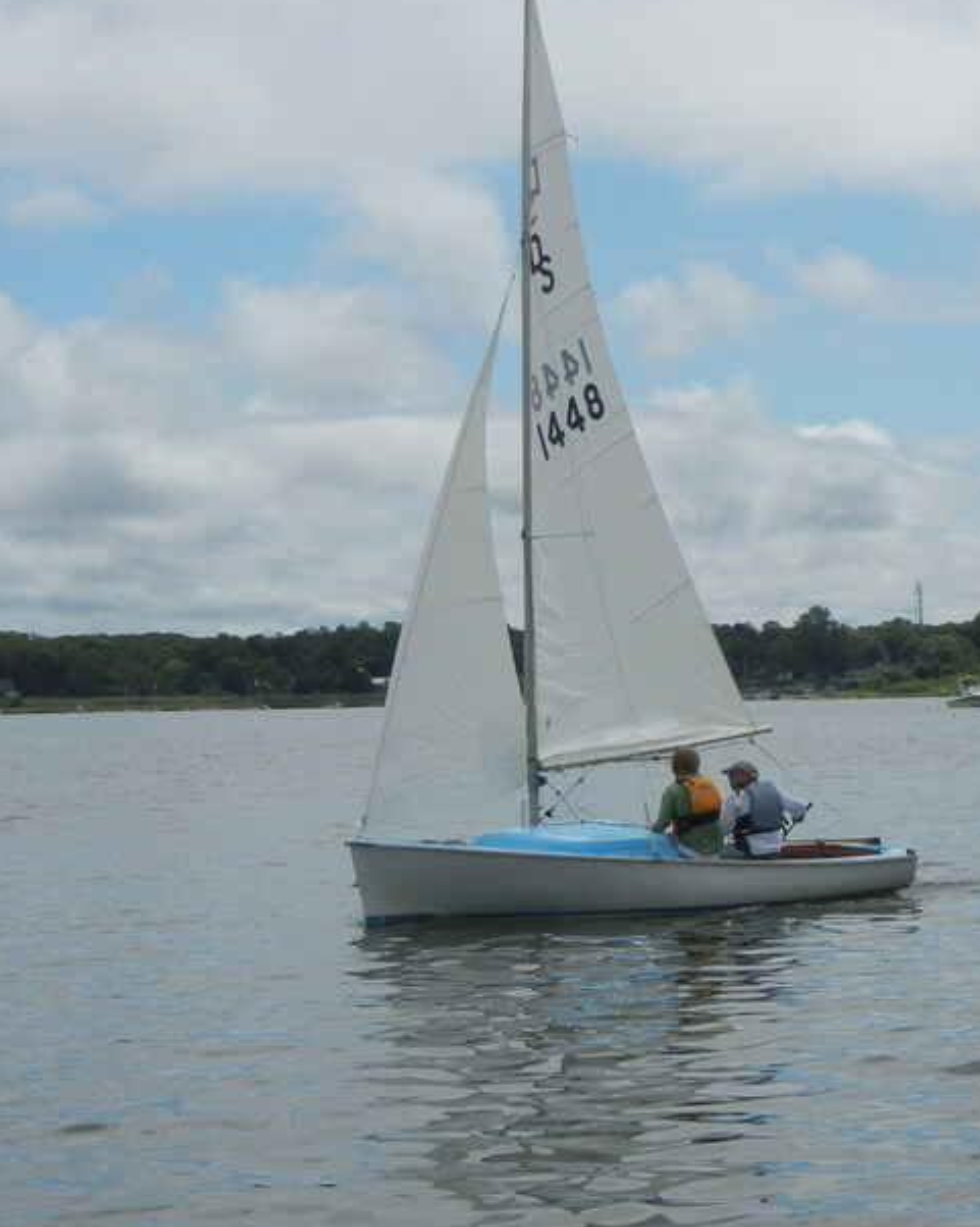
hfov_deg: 15.5
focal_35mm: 98
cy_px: 705
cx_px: 841
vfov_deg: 19.6
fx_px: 3556
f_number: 8
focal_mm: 10.6
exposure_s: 1/701
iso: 160
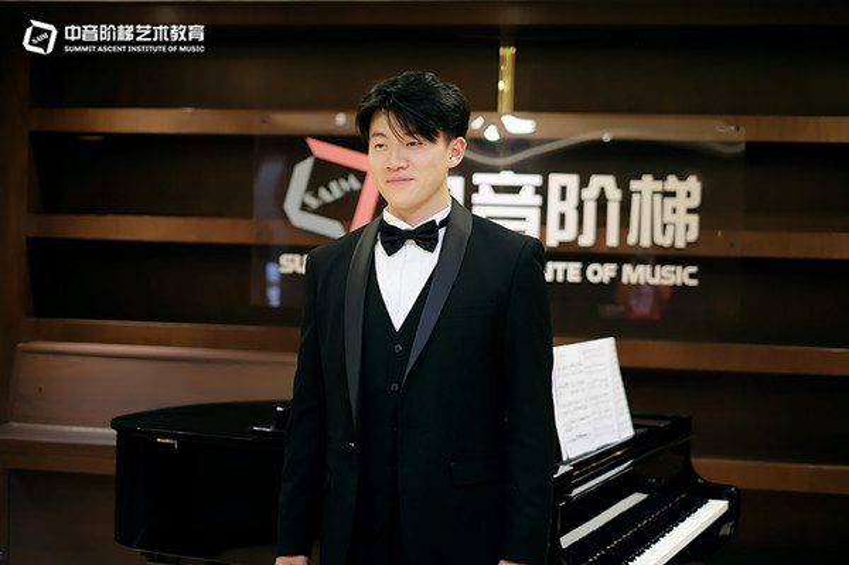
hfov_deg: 37.5
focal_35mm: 53
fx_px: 1249
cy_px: 282
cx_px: 424
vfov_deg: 25.5
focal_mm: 35
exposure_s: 1/80
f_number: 1.4
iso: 400
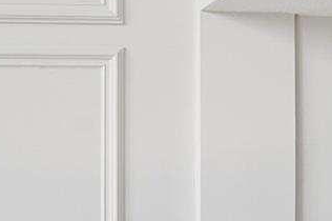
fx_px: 1732
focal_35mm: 188
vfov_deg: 7.1
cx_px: -245
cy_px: 365
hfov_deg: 10.4
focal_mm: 29
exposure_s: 1/45
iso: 250
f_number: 9.5
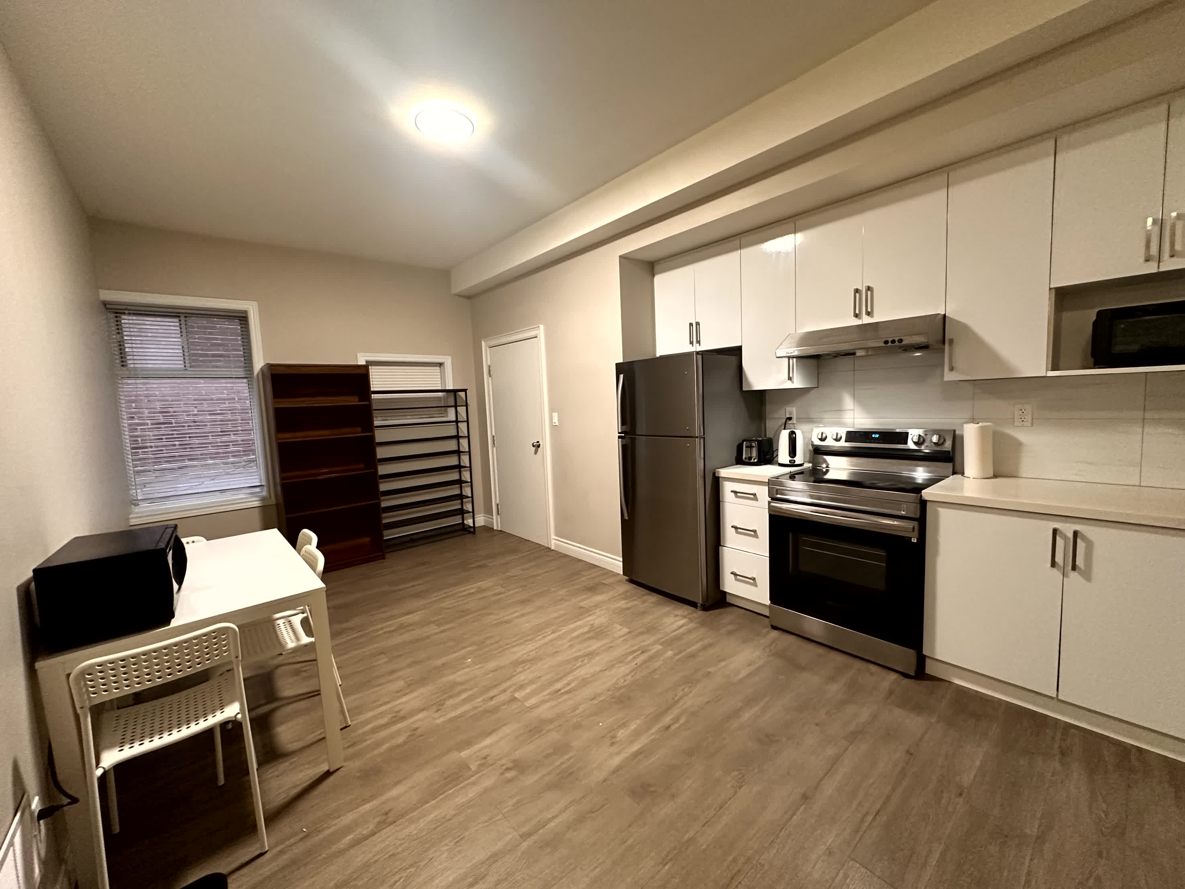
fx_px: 479
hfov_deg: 102.1
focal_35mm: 14
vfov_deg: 85.7
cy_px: 444
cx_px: 592
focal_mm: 2.22
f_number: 2.2
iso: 500
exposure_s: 1/60
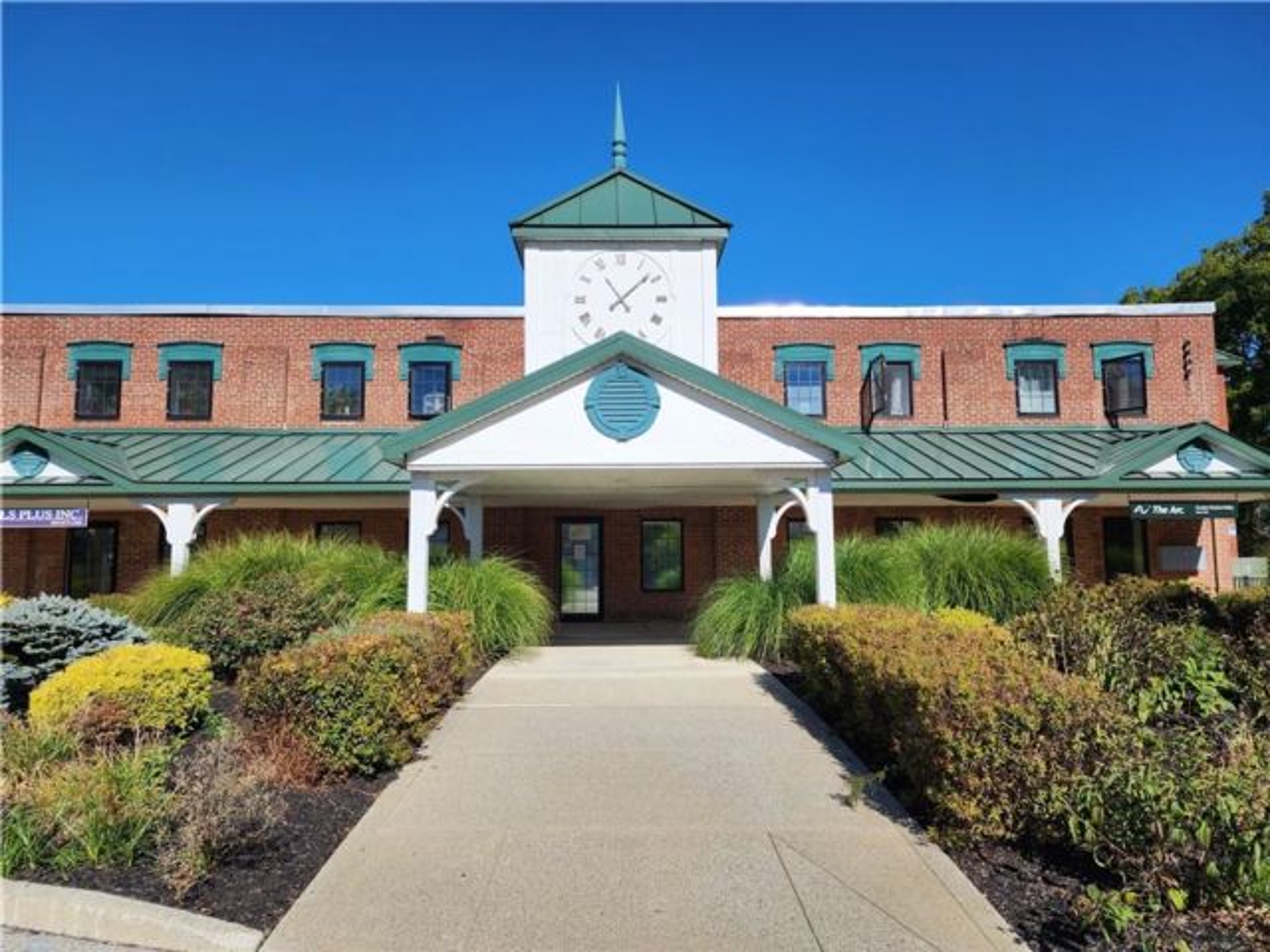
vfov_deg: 58.9
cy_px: 476
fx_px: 844
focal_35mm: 23
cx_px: 635
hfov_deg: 73.9
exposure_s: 1/1899
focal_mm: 6.4
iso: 12
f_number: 1.8
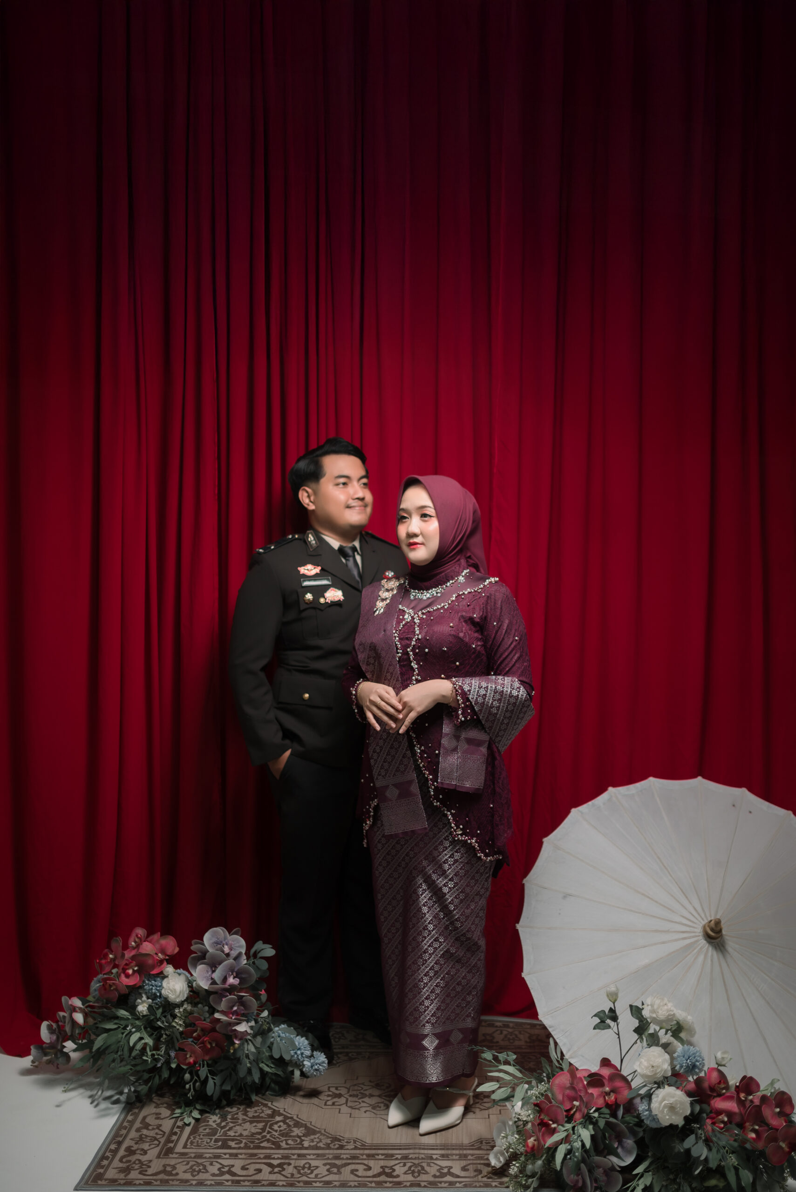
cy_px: 596
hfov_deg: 37.9
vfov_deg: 54.4
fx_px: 1160
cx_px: 398
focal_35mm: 35
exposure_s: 1/200
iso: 200
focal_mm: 35
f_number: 1.4
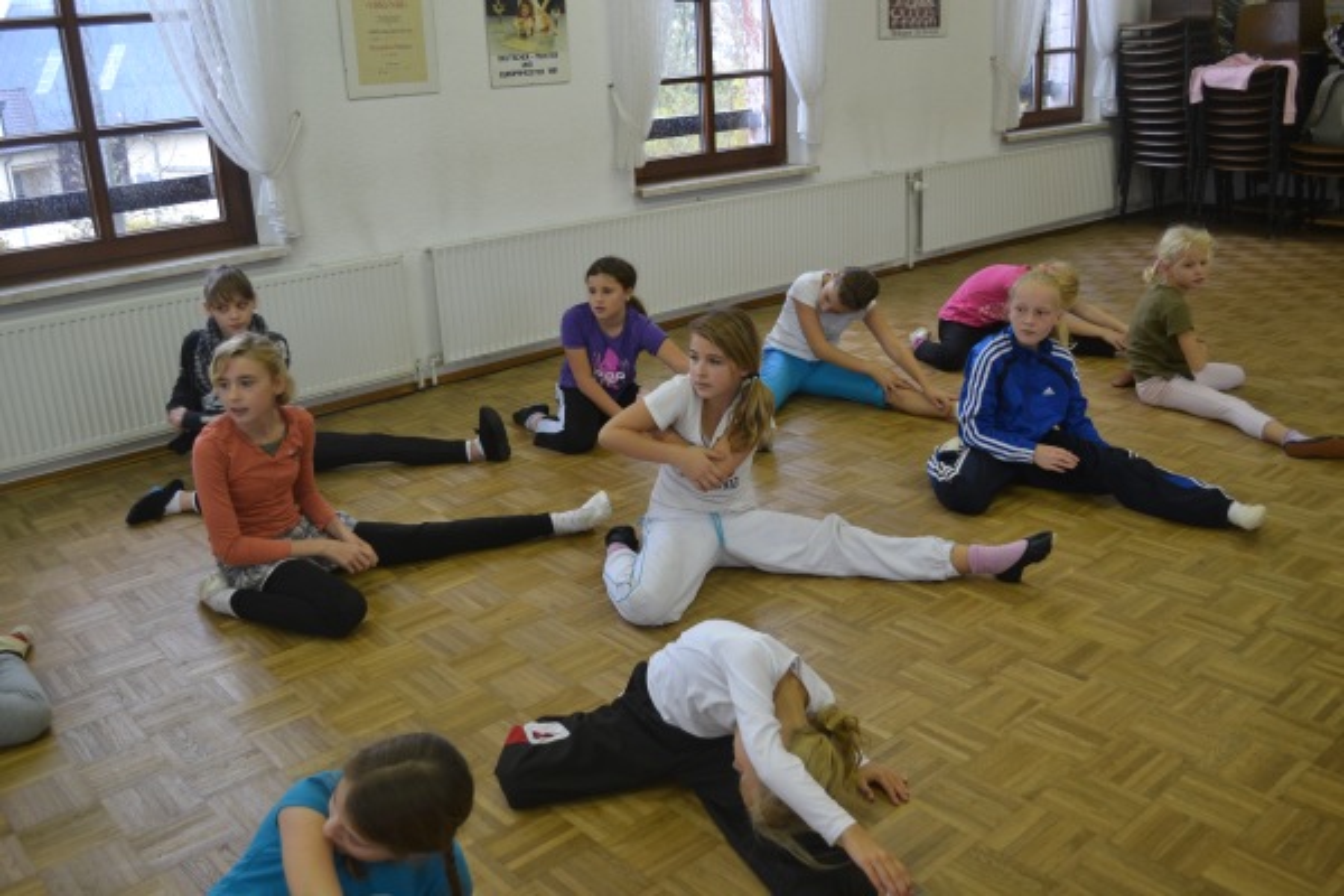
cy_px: 448
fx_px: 1232
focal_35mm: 33
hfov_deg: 57.2
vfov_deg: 40.0
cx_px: 672
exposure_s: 1/60
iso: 400
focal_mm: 22
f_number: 3.8
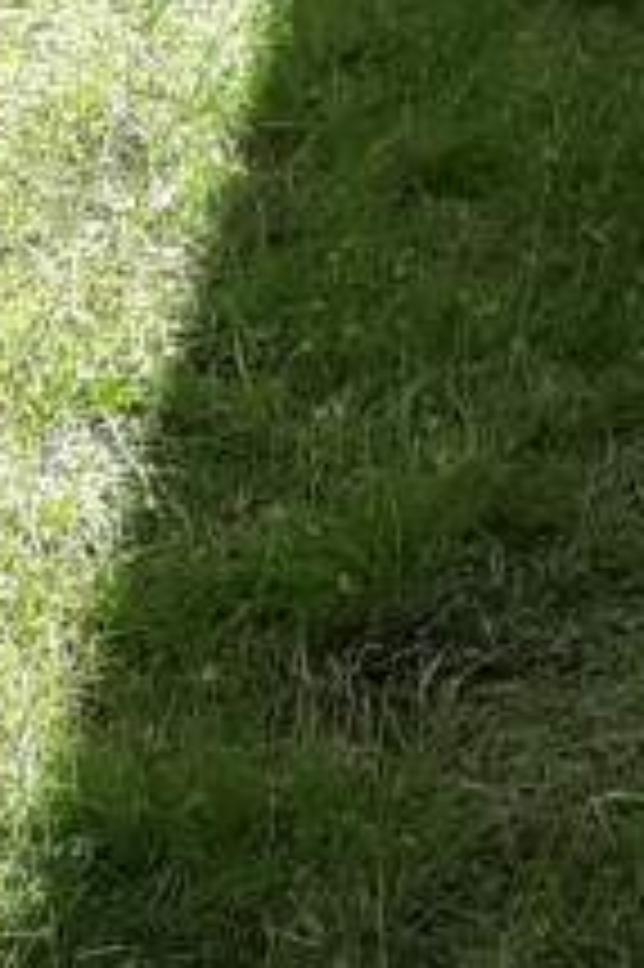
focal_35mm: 165
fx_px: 4434
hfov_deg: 7.9
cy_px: -1013
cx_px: 1265
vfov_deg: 11.2
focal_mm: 3.7
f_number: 1.9
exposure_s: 1/545
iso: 40
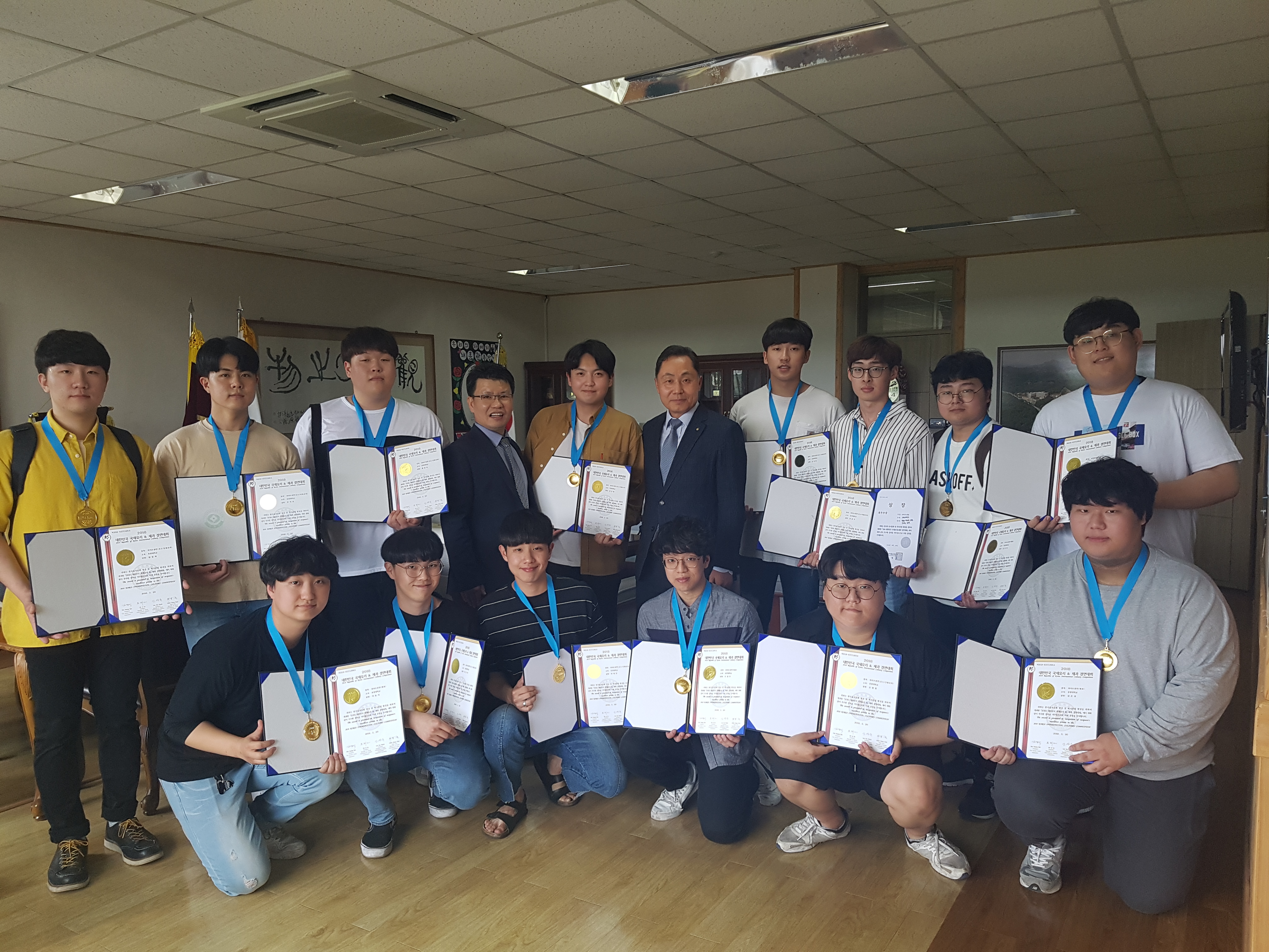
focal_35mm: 26
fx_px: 953
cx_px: 634
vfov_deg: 53.1
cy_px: 476
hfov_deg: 67.3
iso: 100
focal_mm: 4.2
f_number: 1.7
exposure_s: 1/120
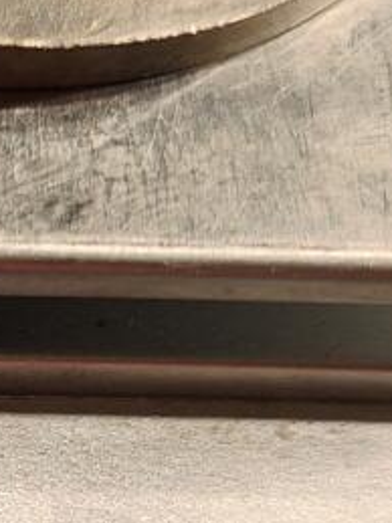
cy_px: 384
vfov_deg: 12.3
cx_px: -509
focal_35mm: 160
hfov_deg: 8.5
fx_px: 2418
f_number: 1.6
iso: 200
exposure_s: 1/200
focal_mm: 6.06
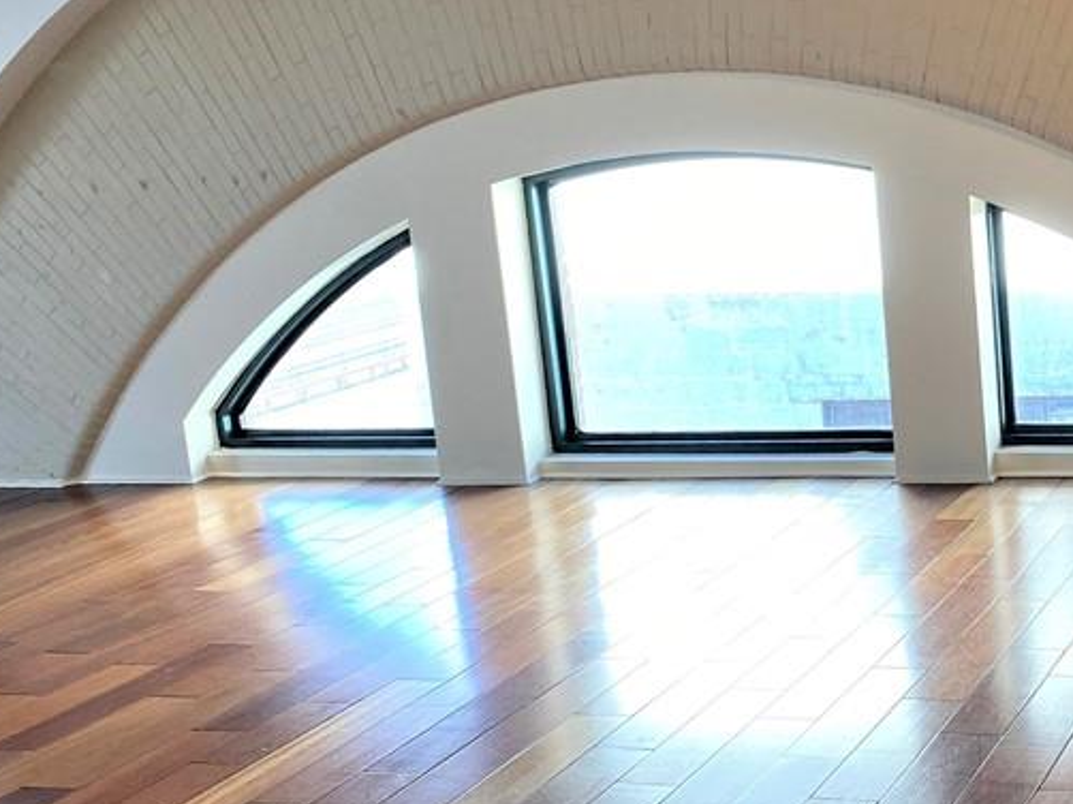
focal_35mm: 53
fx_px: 1642
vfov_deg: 27.5
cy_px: 337
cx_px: 1061
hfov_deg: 33.3
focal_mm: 4.25
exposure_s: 1/120
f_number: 1.8
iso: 64
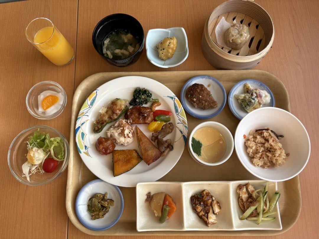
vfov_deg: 53.1
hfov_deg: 67.3
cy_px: 120
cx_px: 160
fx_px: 240
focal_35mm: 26
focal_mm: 5.96
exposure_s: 1/388
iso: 50
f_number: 1.6
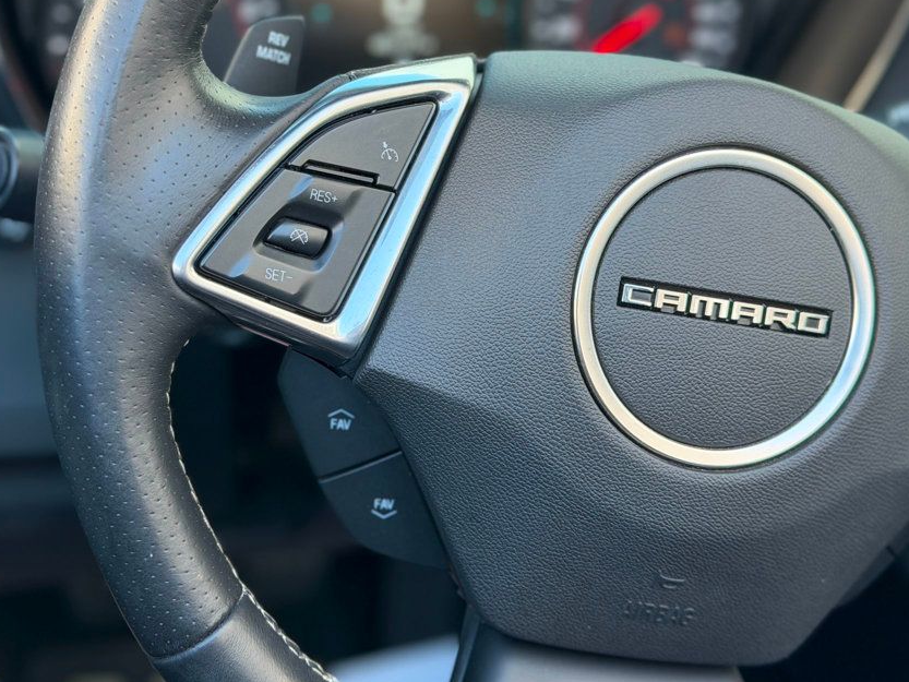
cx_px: 354
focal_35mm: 59
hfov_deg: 32.6
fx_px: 1550
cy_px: 266
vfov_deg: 24.8
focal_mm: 6.76
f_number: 1.78
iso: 100
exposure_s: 1/205
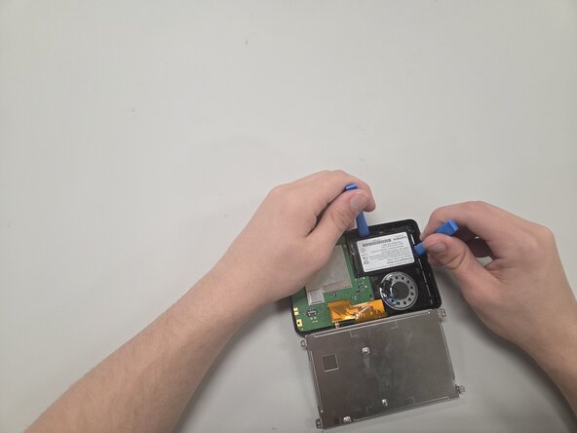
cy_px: 216
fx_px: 383
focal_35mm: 23
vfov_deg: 58.9
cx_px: 288
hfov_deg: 73.9
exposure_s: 1/120
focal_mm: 5.4
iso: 200
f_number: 1.8
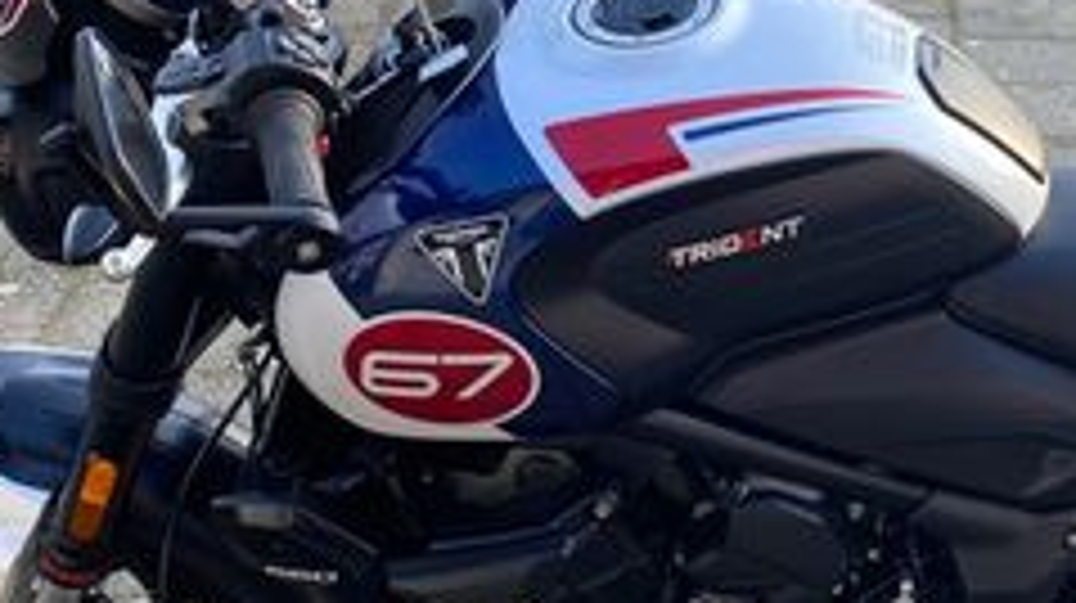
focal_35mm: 76
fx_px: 2167
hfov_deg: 26.9
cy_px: 297
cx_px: 977
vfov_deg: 15.9
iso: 32
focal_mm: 4.25
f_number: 1.8
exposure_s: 1/123
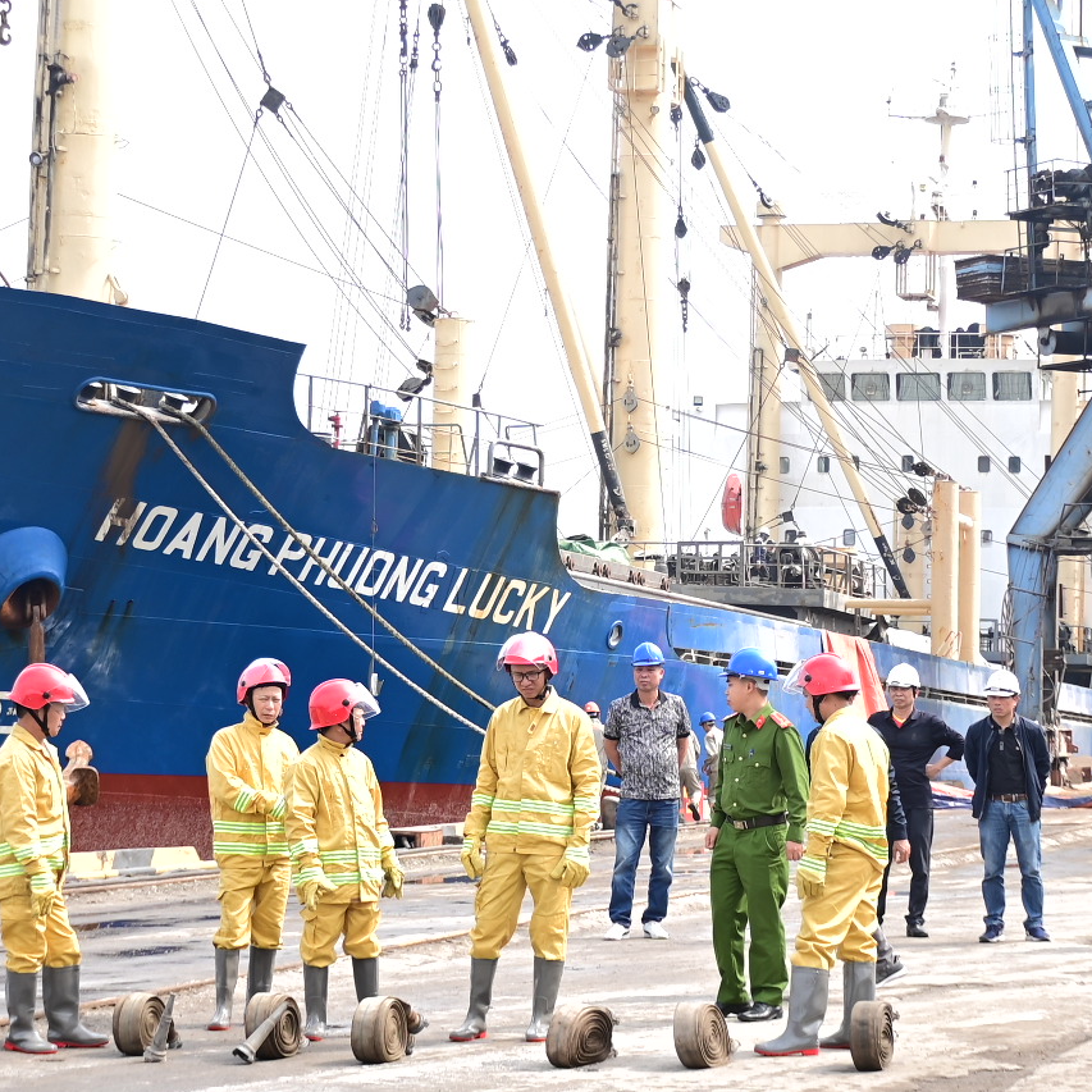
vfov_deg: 17.4
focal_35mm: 100
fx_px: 3569
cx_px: 574
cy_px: 472
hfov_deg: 17.4
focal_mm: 34
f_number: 4.2
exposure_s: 1/200
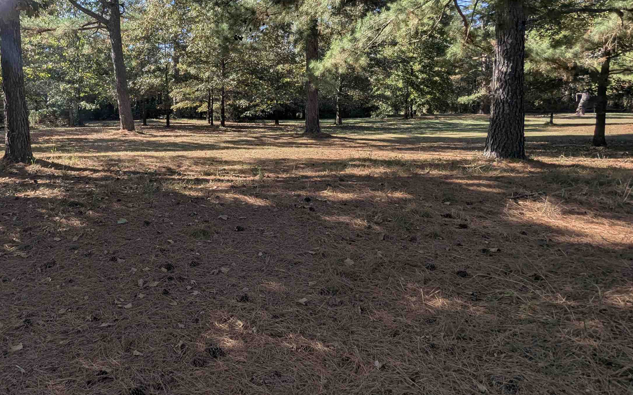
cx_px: 194
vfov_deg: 50.3
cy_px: 137
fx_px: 414
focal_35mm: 24
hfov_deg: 71.8
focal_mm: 2.35
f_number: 2.2
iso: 42
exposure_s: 1/581
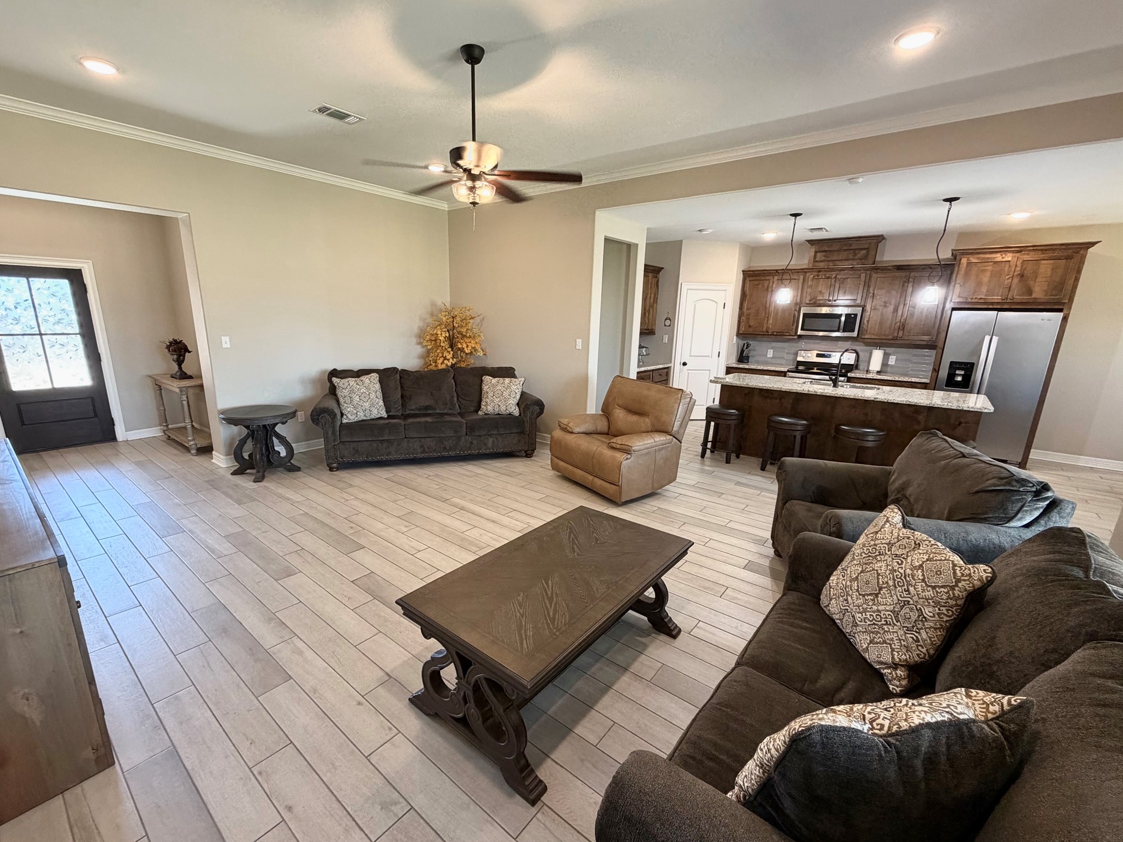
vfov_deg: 81.7
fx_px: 487
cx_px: 537
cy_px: 436
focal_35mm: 15
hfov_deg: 98.1
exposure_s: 1/60
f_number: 2.2
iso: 250
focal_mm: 2.22
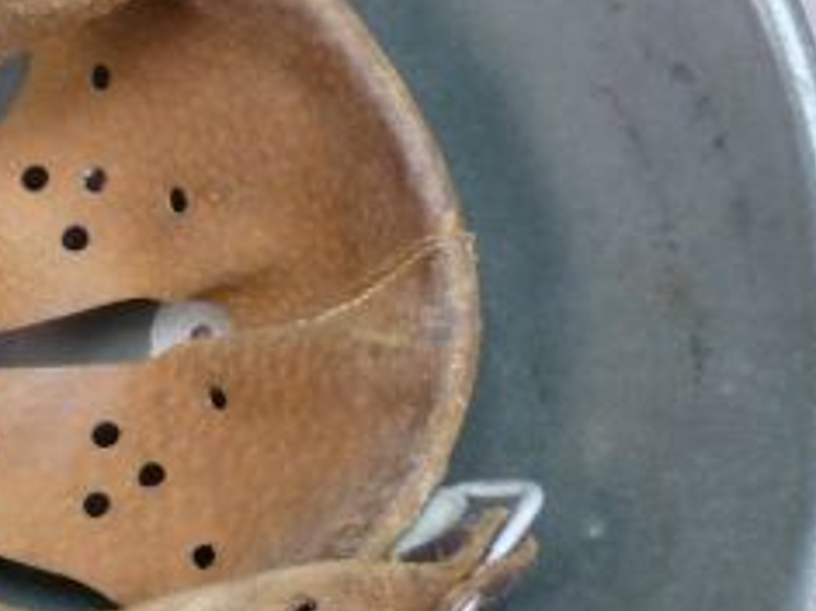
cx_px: -271
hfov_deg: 19.5
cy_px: 333
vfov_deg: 16.0
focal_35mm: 92
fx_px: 2168
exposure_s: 1/25
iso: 400
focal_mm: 4.8
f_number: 2.8
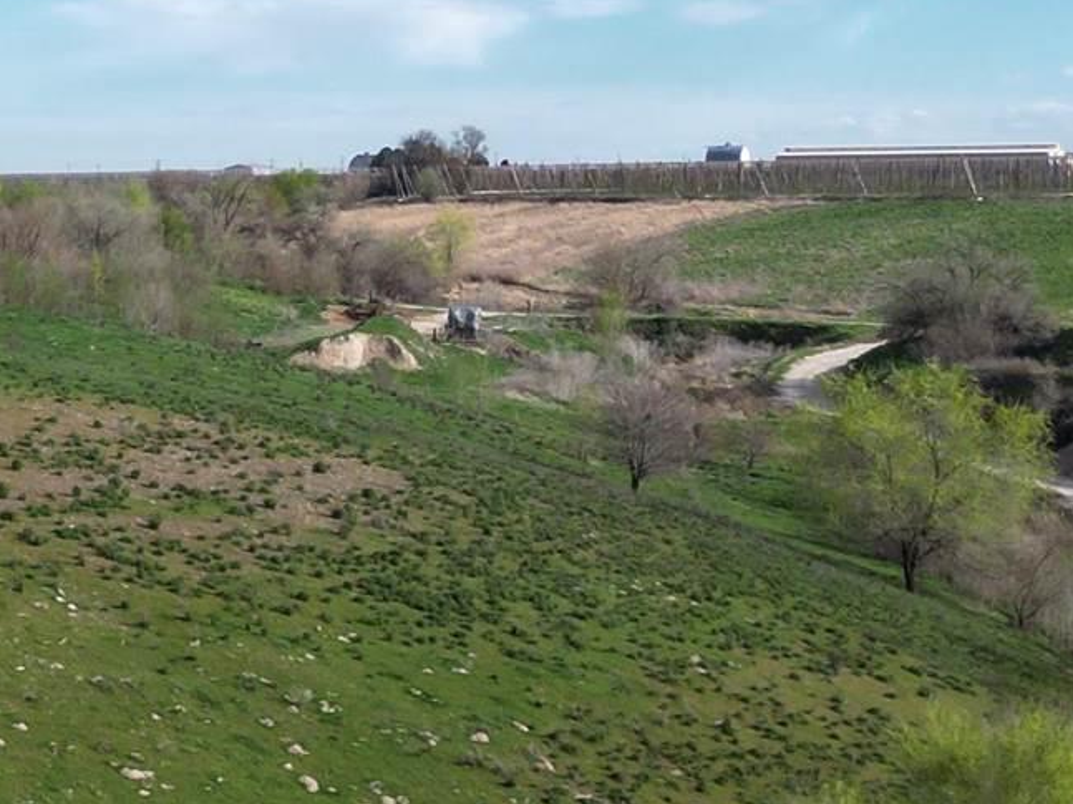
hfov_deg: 16.8
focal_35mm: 114
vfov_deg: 13.0
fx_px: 3533
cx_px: -55
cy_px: 463
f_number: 1.7
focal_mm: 6.72
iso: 100
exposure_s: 1/2500
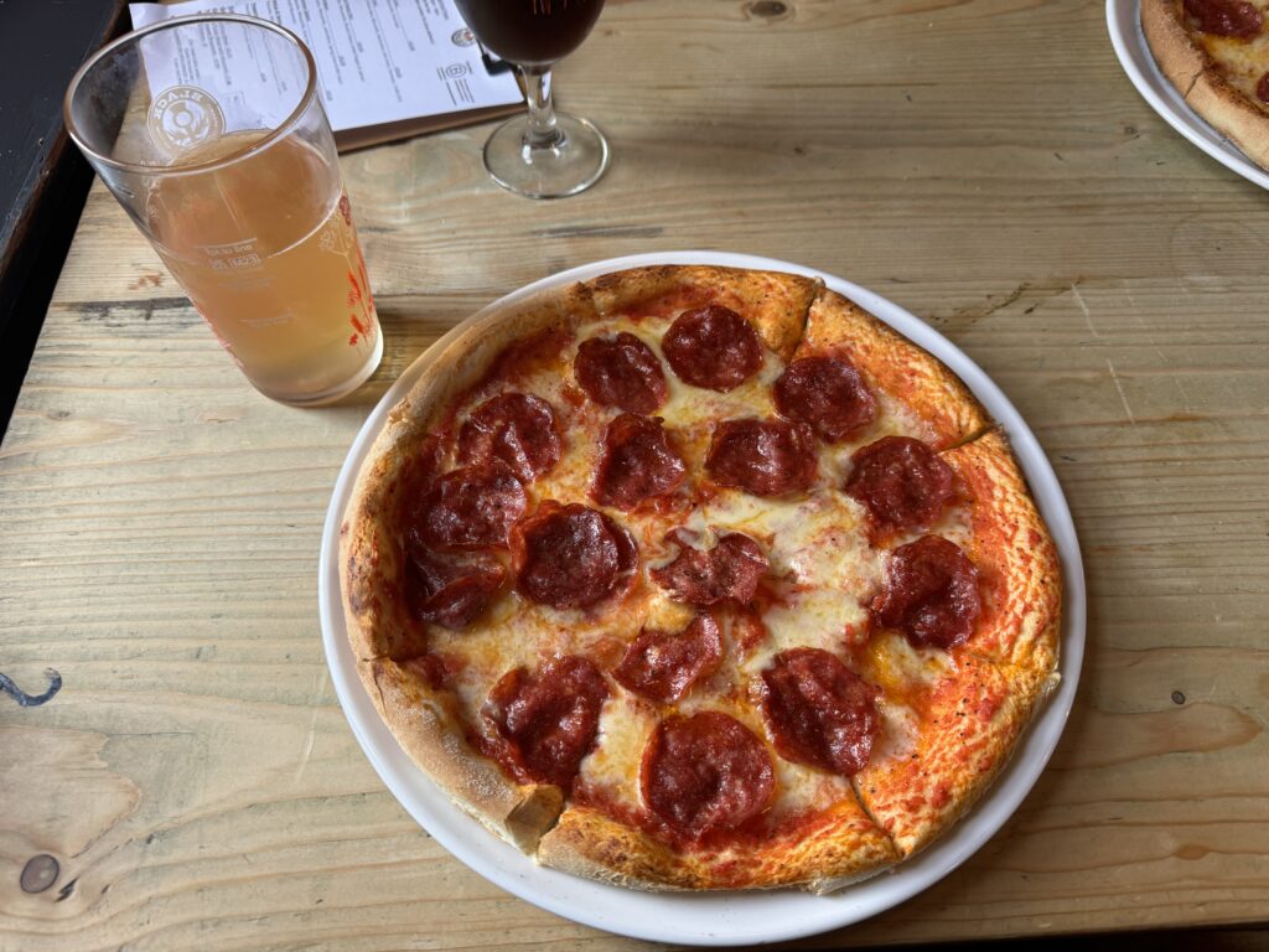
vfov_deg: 56.8
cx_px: 634
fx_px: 880
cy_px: 476
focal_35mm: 24
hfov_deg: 71.6
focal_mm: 6.76
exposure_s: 1/50
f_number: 1.78
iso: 100
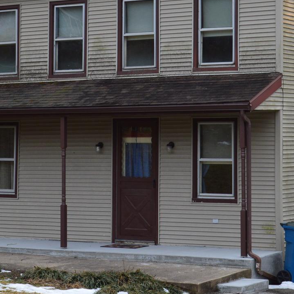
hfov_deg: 15.0
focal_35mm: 116
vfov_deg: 14.9
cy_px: 58
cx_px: 170
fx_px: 1115
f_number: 9
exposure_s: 1/100
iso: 400
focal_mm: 32
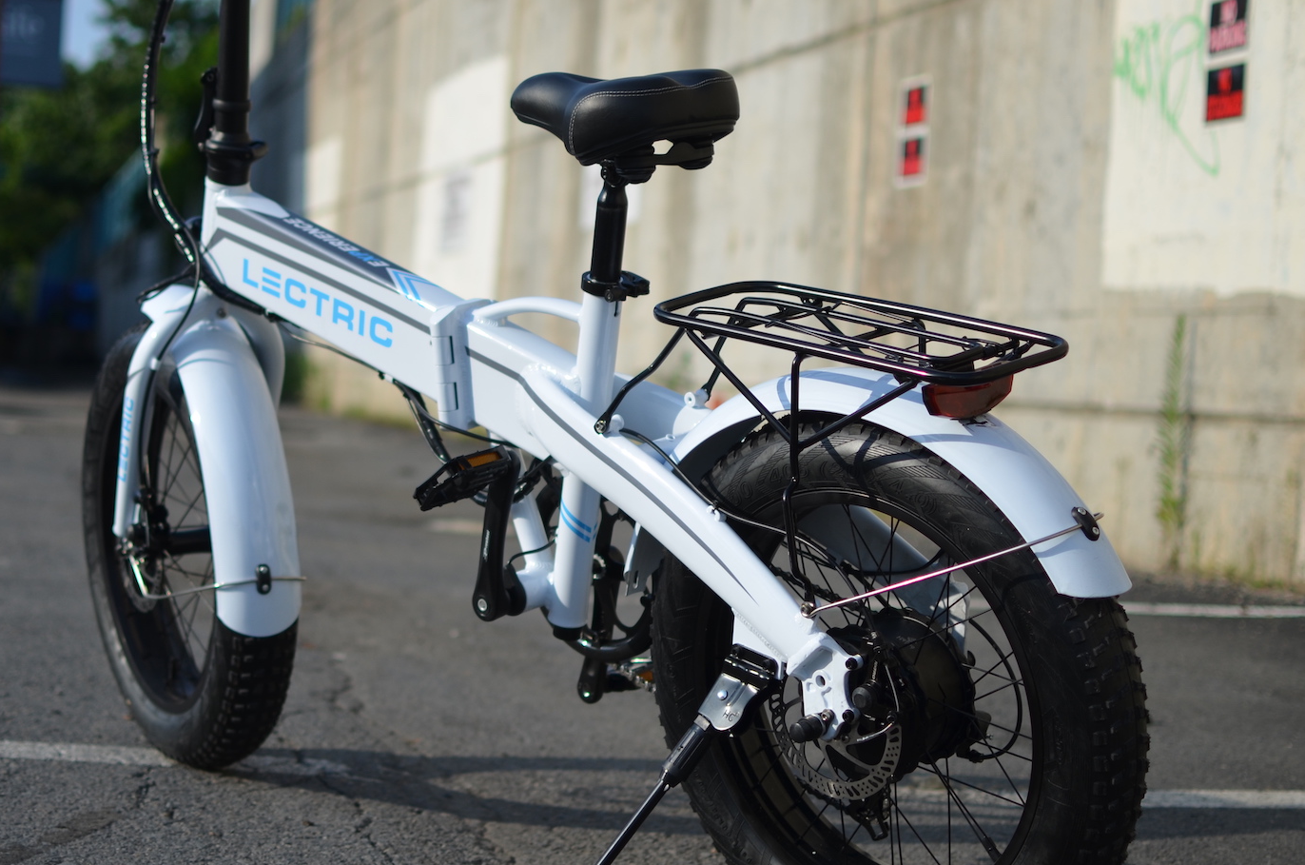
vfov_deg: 18.7
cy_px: 362
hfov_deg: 27.8
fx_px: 2630
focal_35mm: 73
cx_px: 514
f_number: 1.8
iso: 100
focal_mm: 35
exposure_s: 1/4000
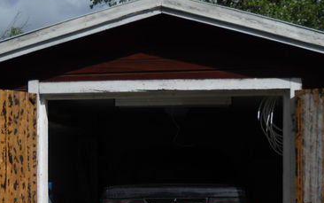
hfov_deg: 27.1
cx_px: 177
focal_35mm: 76
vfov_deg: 16.8
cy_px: 199
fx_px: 671
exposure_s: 1/647
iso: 64
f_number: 5.5
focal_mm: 6.72
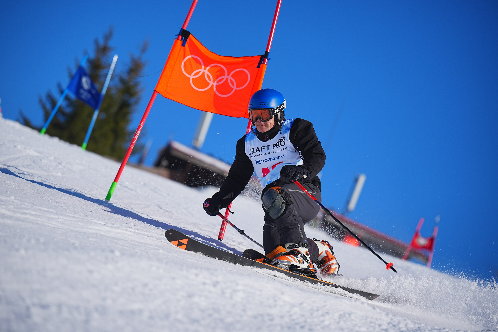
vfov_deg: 10.5
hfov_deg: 15.6
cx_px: 249
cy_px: 166
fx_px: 1812
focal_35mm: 131
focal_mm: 131
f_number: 2.8
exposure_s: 1/5000
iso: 100
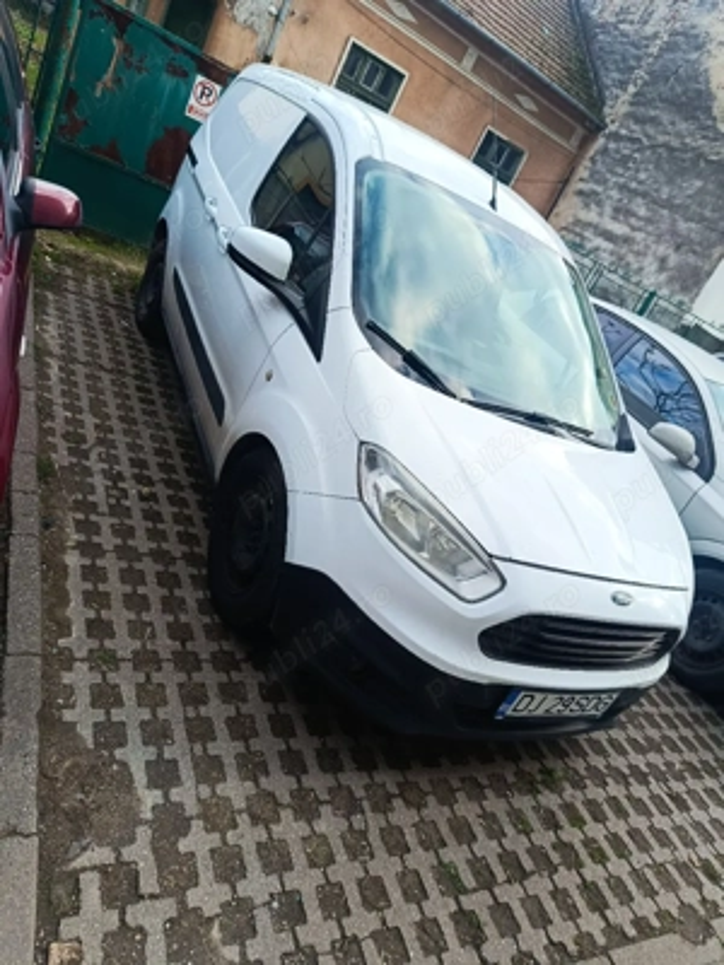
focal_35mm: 24
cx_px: 362
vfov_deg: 71.6
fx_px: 669
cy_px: 482
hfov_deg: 56.8
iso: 53
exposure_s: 1/192
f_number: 1.88
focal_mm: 5.59
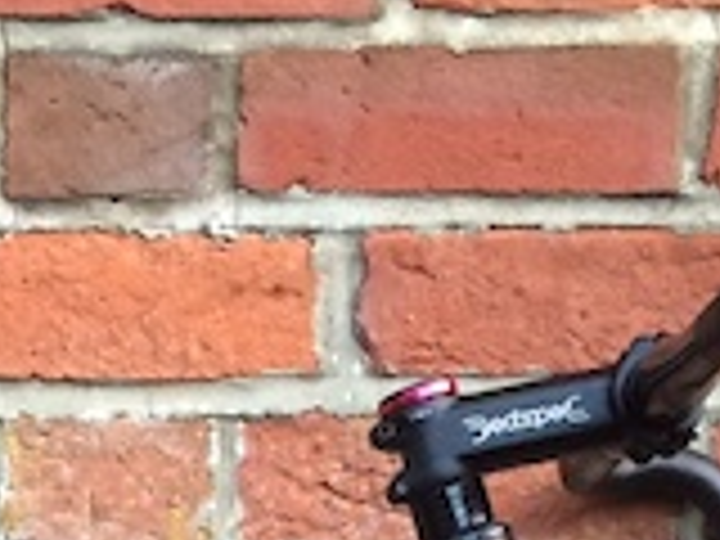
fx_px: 3016
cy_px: 1332
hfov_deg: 13.2
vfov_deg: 9.1
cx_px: -171
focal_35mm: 145
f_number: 2.2
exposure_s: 1/33
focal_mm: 4.15
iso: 80
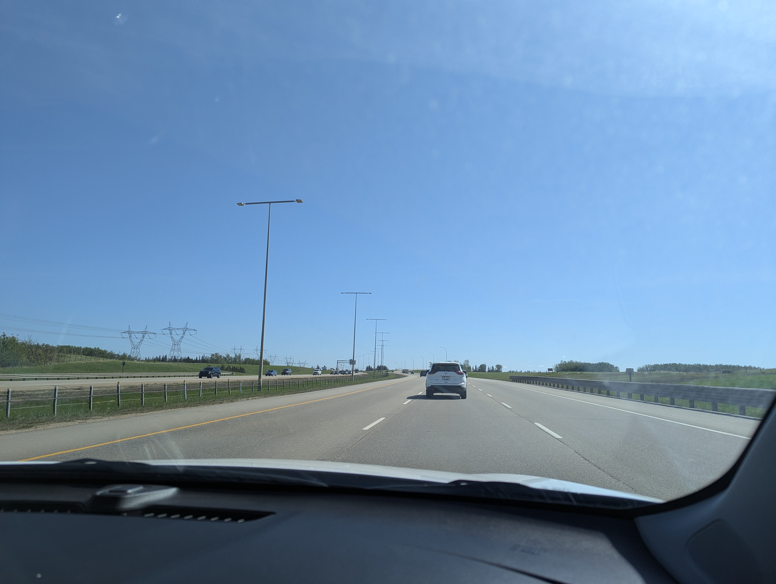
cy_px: 292
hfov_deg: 71.5
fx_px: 539
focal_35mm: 24
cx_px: 388
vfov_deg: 56.9
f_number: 1.85
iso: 45
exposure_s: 1/2020
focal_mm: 6.81
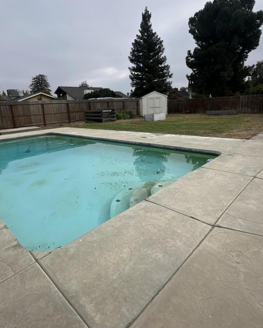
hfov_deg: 65.4
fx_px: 204
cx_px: 119
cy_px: 145
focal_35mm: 21
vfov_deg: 77.3
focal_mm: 2.22
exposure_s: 1/1511
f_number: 2.2
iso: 50
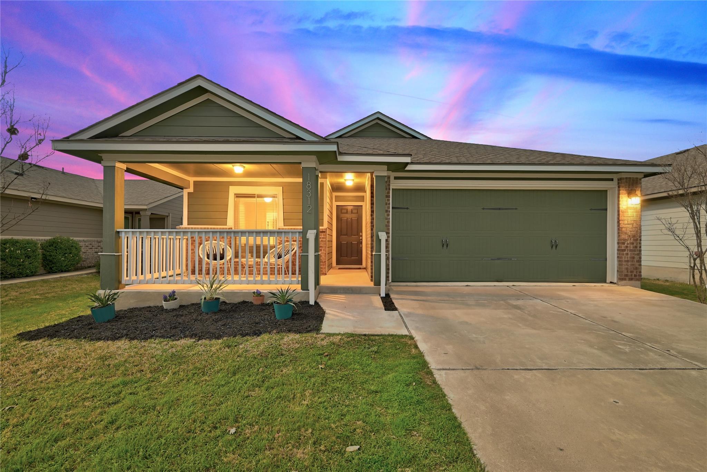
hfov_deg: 104.2
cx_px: 354
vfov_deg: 81.2
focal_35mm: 14
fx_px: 275
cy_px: 236
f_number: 10
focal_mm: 14
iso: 400
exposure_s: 1/320
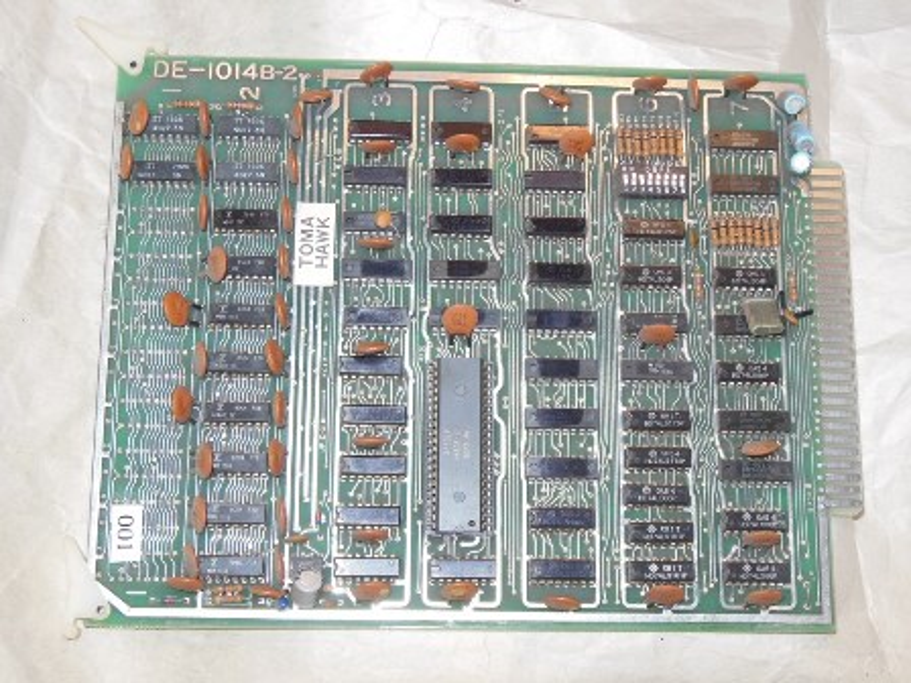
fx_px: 1500
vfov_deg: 25.7
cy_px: 342
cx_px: 456
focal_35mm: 57
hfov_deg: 33.8
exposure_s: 1/60
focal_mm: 10.2
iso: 200
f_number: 4.1
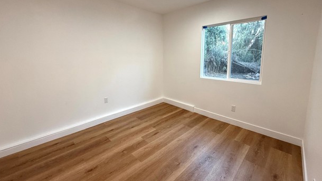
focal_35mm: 16
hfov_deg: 99.4
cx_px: 161
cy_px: 74
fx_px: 137
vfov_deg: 66.5
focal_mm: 2.22
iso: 250
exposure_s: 1/120
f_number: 2.2
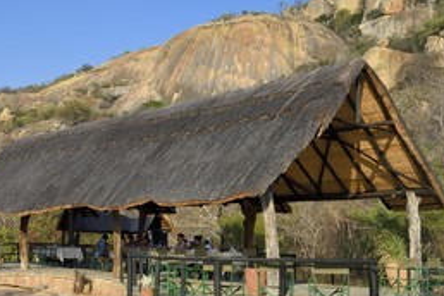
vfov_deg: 26.0
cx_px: 91
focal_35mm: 52
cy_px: 169
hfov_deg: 36.9
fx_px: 641
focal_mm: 32
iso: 200
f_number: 14
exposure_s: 1/160
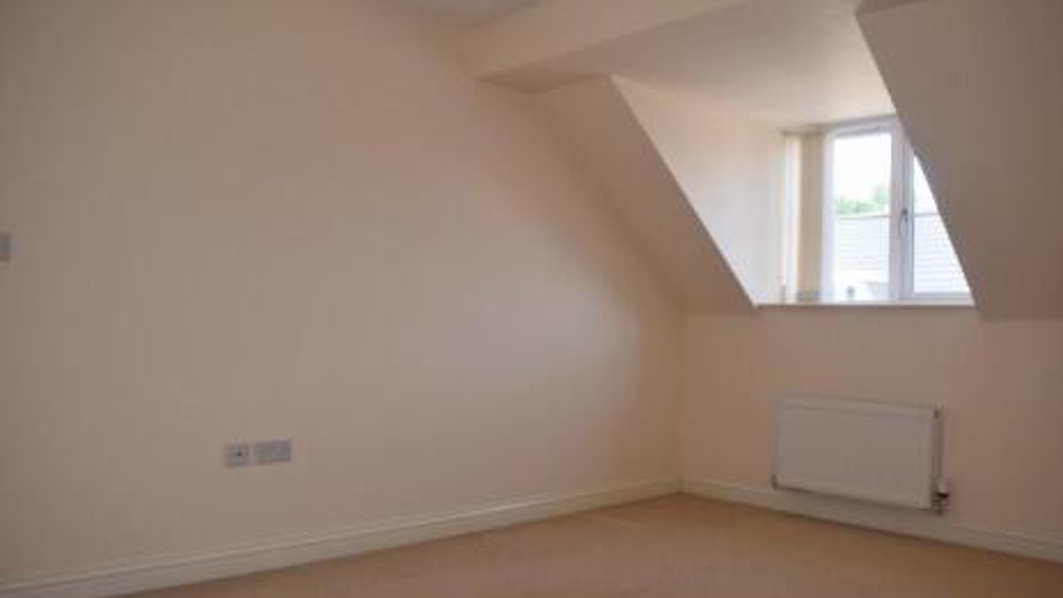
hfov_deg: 66.1
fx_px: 817
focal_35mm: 29
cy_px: 324
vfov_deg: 40.1
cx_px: 543
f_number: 5.6
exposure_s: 1/125
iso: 320
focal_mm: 18
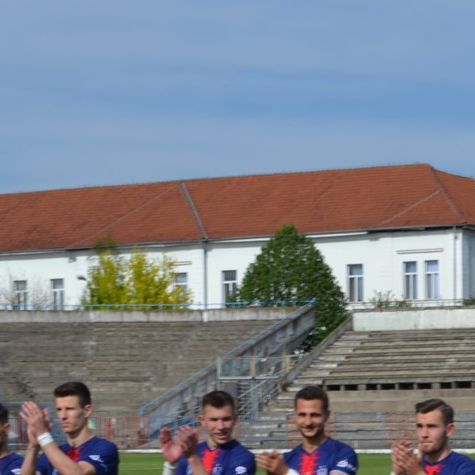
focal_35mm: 127
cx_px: 450
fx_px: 1972
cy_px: 545
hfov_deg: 13.6
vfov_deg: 13.4
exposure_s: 1/250
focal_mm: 26
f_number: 8
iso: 100
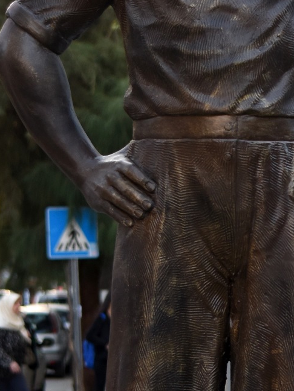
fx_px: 1880
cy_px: 278
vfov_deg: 11.9
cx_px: 273
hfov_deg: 8.9
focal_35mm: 166
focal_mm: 38
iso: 500
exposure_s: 1/320
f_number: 2.8
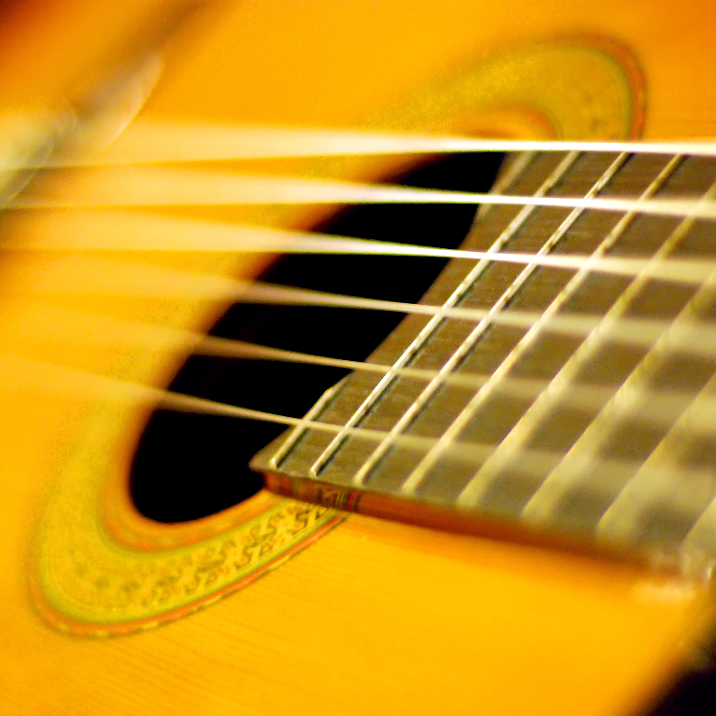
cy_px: 357
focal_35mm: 96
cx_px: 367
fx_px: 2247
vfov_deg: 18.1
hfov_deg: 18.1
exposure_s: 1/20
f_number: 1.8
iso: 1600
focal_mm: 50
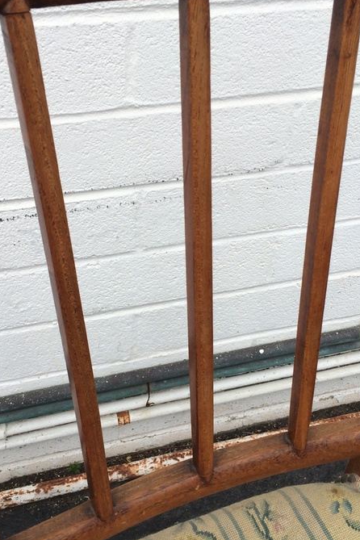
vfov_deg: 46.4
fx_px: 630
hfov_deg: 31.9
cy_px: 269
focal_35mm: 42
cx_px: 166
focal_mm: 4.12
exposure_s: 1/1282
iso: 32
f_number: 2.2
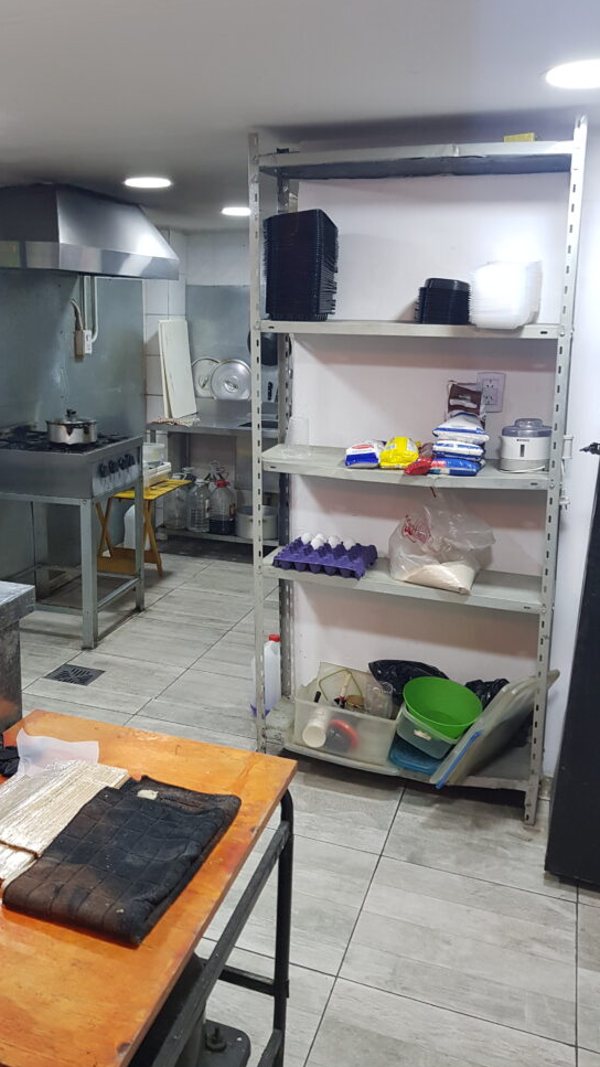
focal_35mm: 30
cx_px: 184
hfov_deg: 38.4
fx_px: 848
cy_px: 526
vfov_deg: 64.3
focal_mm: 4.3
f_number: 1.7
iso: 160
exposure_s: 1/33
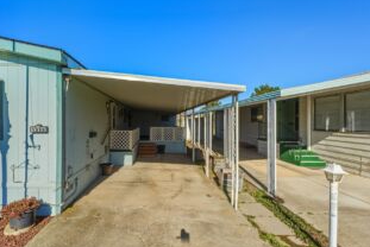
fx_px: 185
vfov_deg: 67.5
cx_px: 152
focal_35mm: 18
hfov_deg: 89.1
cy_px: 126
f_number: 11
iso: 400
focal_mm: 14
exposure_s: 1/8000
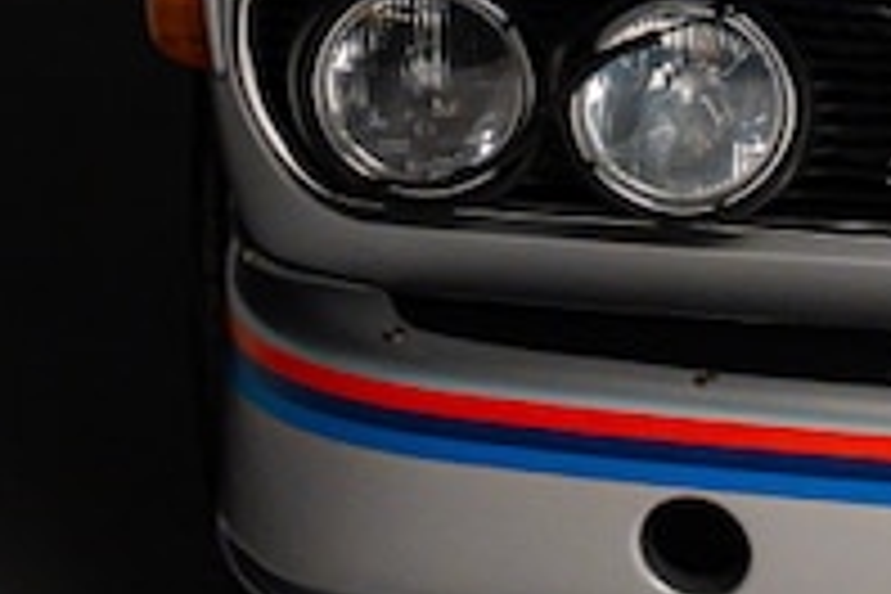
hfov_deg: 6.4
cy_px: -378
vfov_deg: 4.3
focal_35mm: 319
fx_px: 7900
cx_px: 1354
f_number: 2.8
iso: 1600
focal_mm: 49.5
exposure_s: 1/200
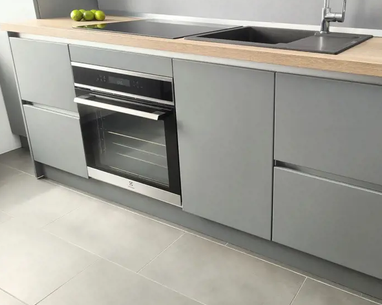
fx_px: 384
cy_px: 122
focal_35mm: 34
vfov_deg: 43.1
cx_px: 271
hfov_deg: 51.3
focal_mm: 5.56
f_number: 1.88
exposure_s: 1/50
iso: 67
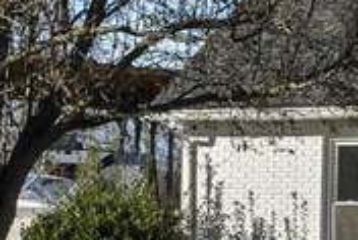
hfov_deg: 7.6
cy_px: 121
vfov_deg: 5.4
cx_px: 830
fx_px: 2530
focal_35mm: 254
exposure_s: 1/40
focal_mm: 35
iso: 100
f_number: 8
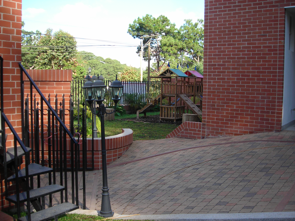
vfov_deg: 37.7
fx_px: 324
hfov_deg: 49.0
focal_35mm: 38
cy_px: 110
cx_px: 148
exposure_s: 1/154
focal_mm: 6.3
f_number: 3.2
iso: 50
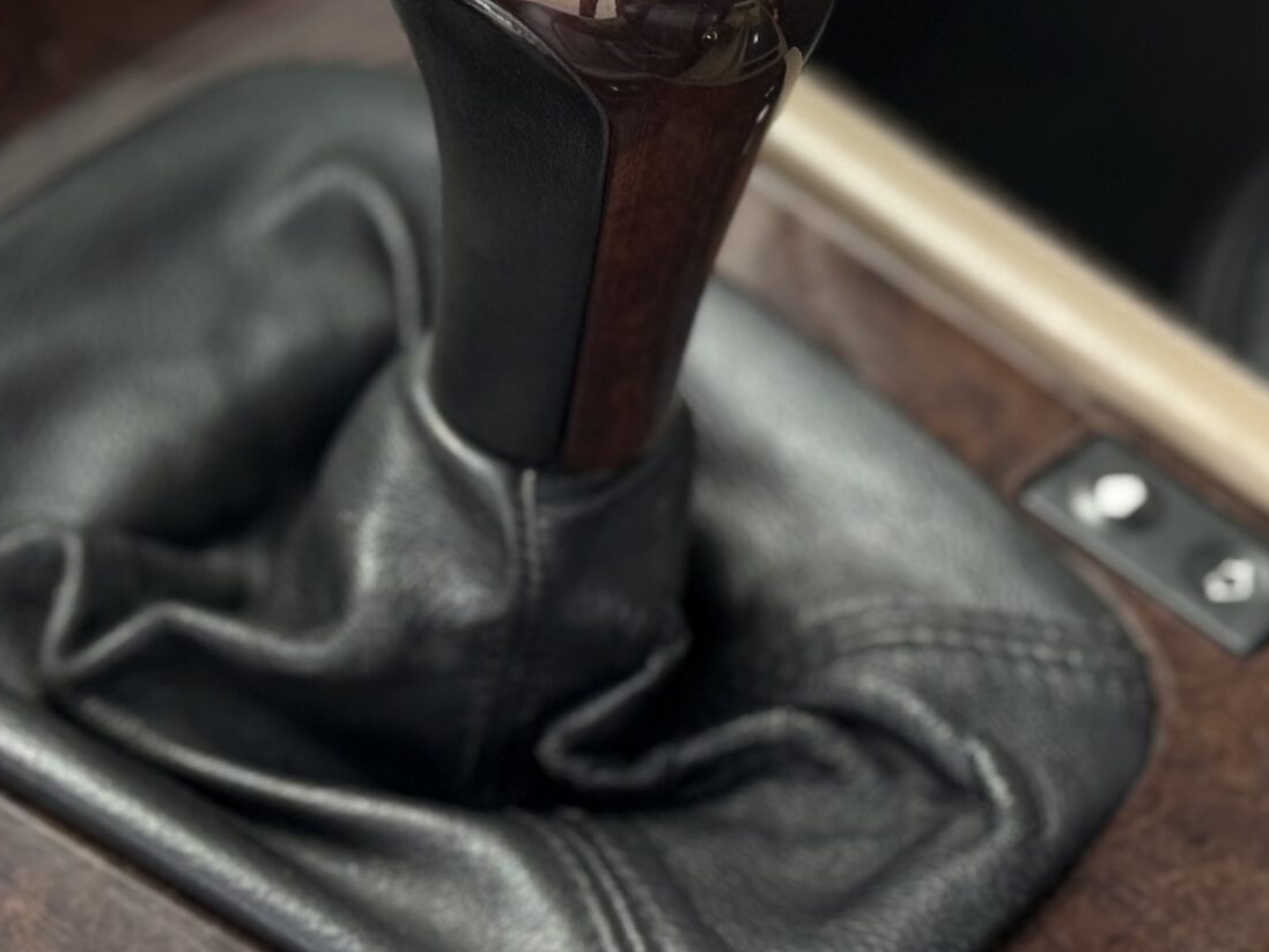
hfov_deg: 17.5
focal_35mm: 112
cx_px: 378
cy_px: 207
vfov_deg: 13.2
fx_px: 4106
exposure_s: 1/272
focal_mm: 6.76
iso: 100
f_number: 1.78
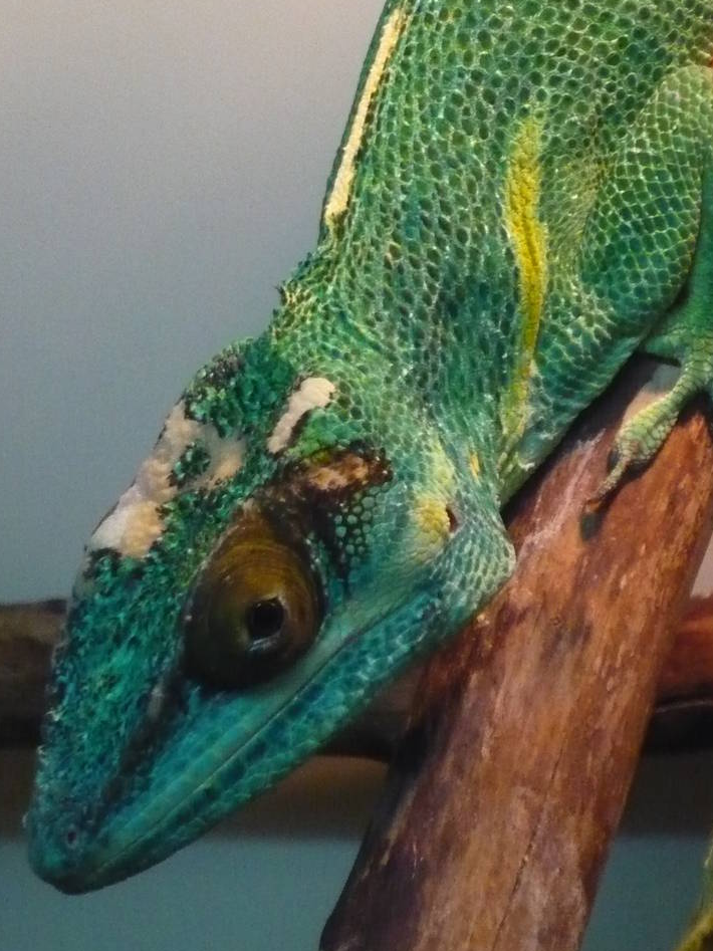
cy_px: 265
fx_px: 4642
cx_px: 422
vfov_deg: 11.7
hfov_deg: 8.8
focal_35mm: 169
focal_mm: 16.5
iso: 800
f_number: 5.1
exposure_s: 1/50
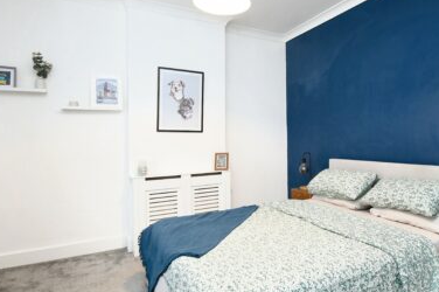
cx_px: 264
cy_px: 133
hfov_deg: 75.3
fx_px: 280
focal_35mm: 23
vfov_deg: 54.9
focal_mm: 10
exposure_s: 1/10
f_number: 4.5
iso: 560
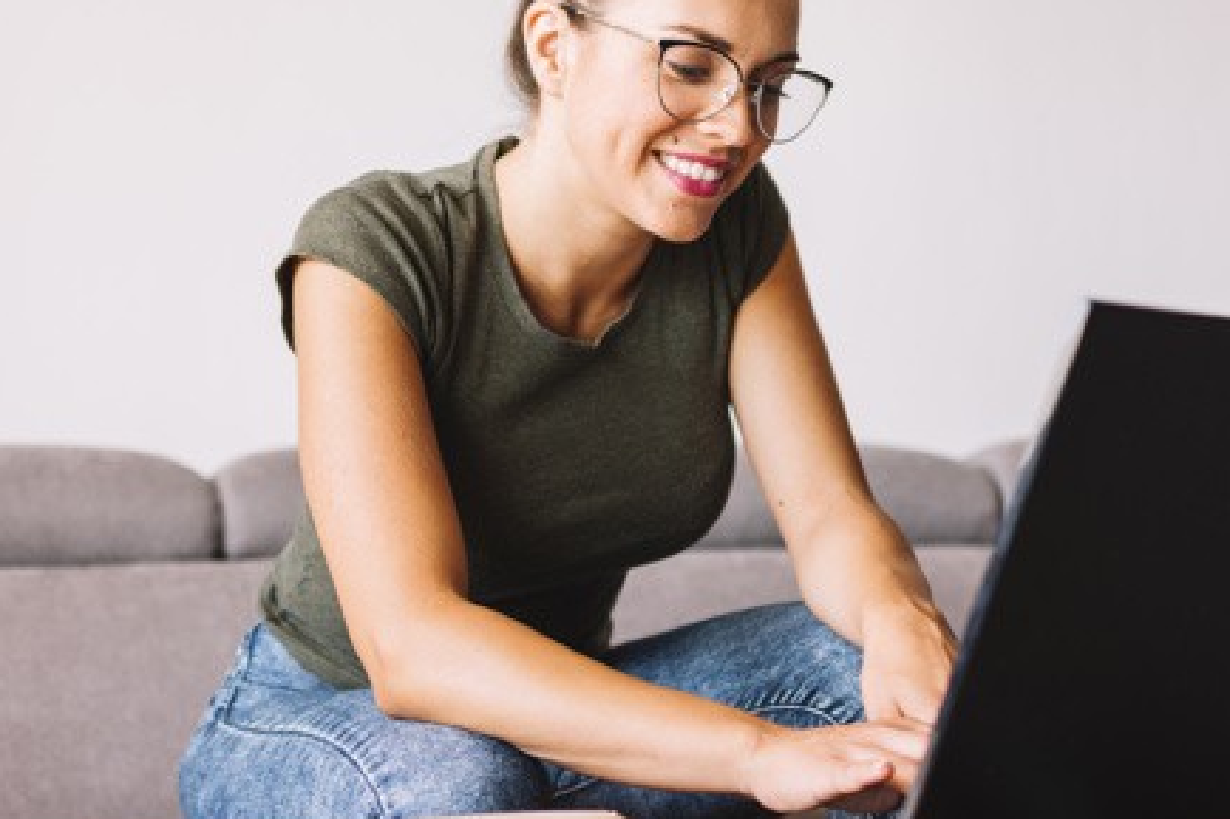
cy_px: 404
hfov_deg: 26.7
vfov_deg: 18.0
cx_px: 555
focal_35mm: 76
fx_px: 2586
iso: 200
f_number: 2.2
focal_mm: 35
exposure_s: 1/250
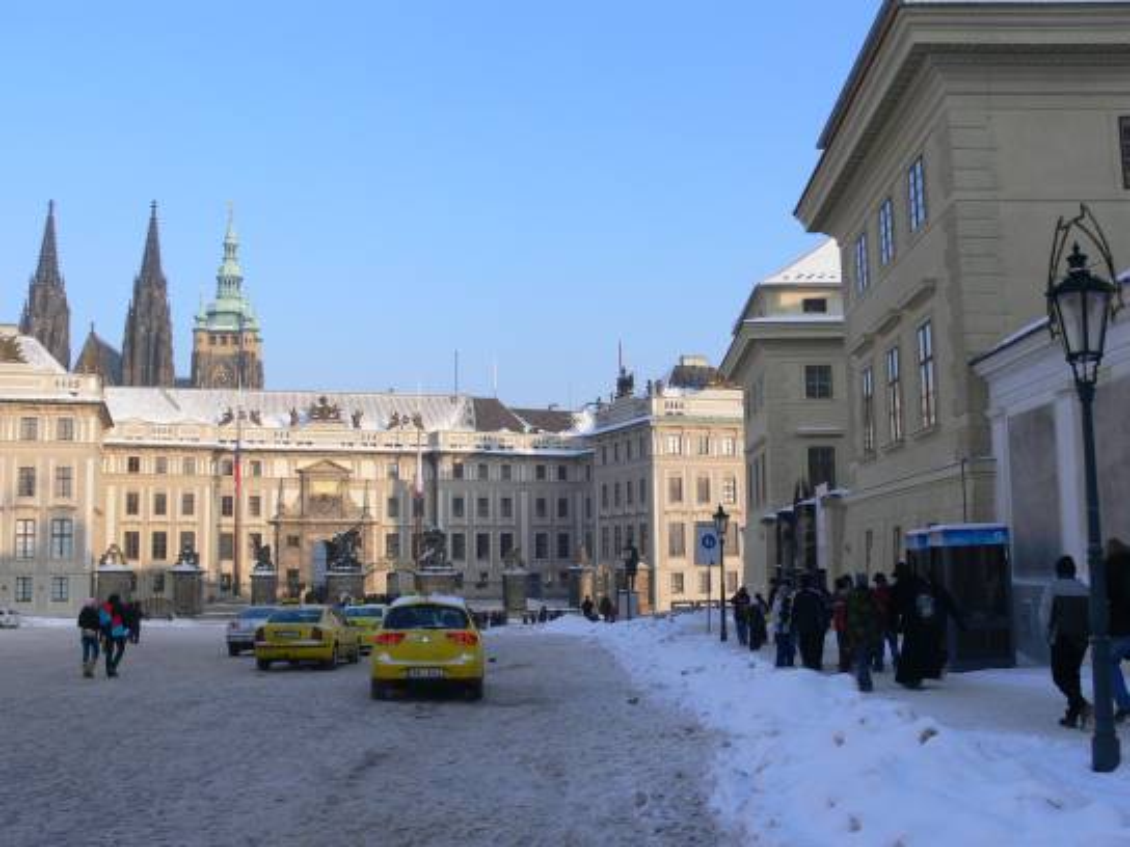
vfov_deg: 40.7
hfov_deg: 52.6
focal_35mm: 35
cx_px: 565
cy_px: 424
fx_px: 1143
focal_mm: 7.4
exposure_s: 1/320
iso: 100
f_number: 5.6
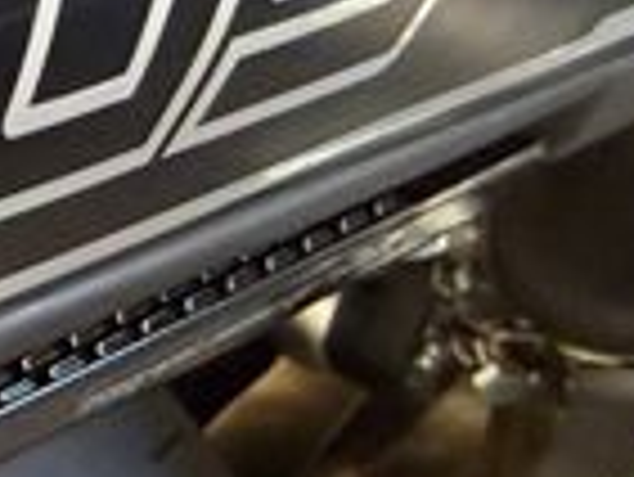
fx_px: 1998
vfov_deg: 13.6
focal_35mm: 109
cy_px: 212
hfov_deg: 16.8
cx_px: -234
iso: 500
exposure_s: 1/50
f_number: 2.2
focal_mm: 2.22
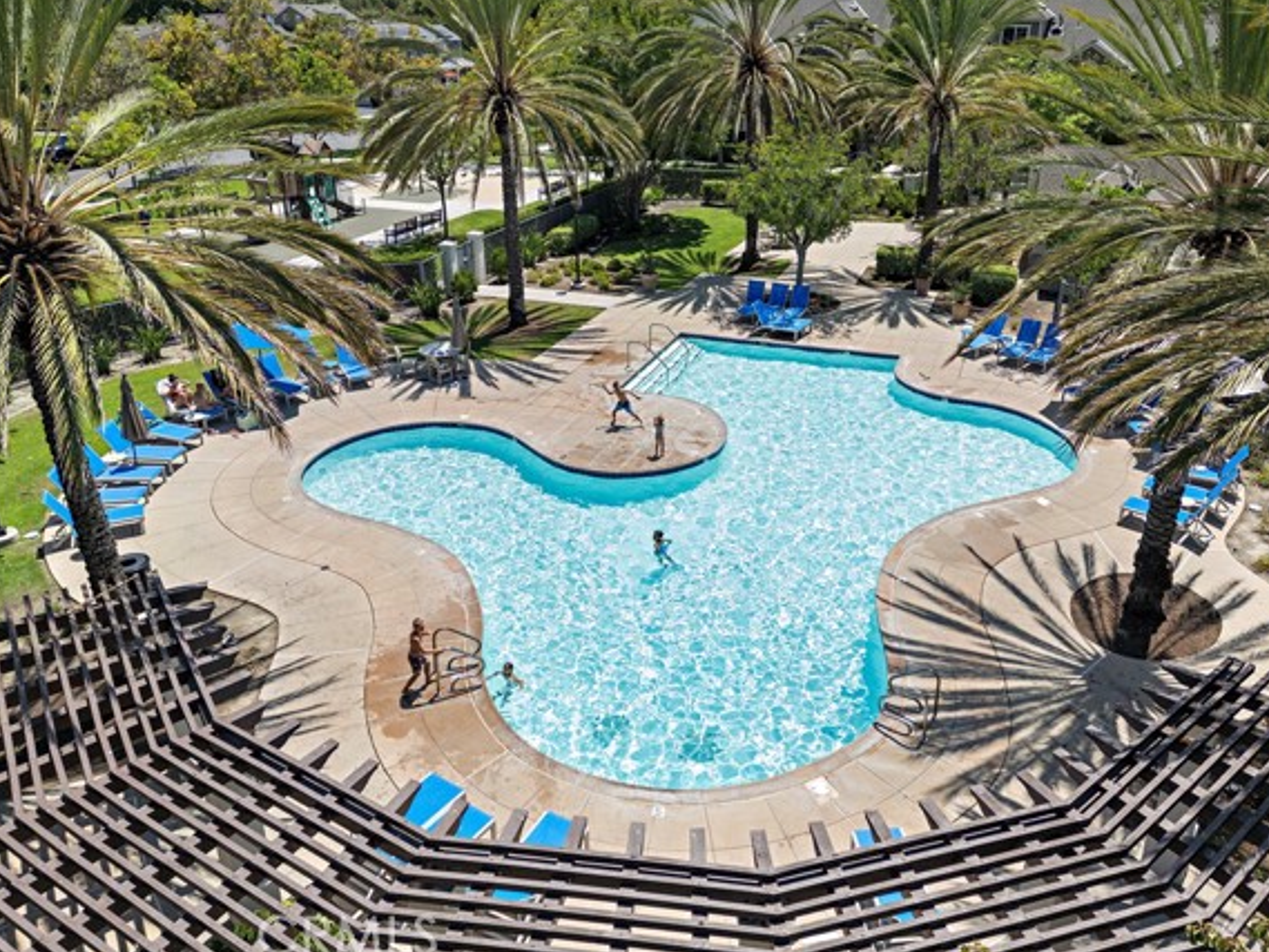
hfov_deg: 65.3
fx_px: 990
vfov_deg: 51.3
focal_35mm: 27
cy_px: 433
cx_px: 660
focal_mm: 6.72
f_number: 1.7
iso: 100
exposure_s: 1/2000
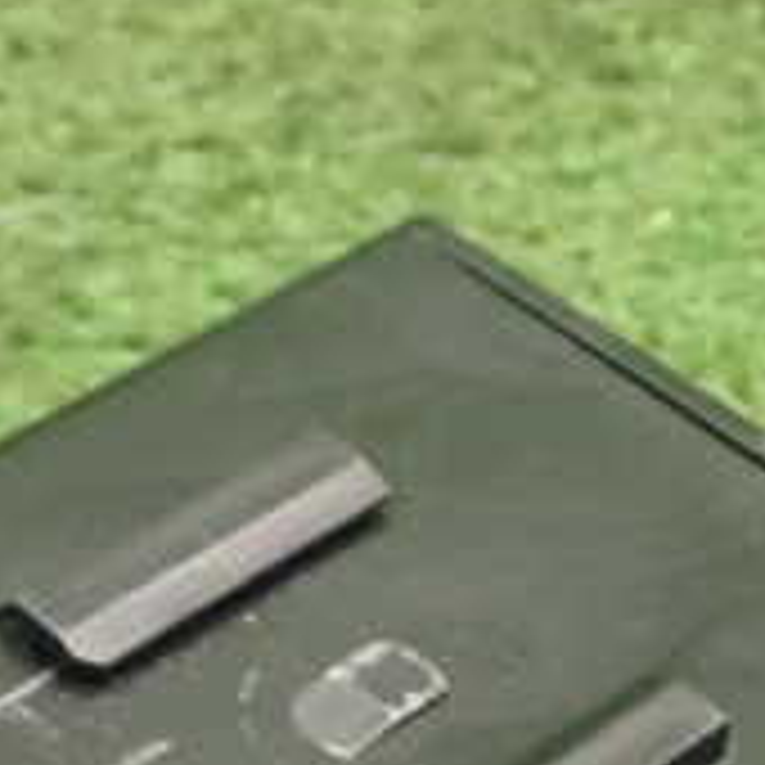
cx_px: 400
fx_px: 3675
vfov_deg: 11.6
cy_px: 950
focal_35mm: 147
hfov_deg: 11.9
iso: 800
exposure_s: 1/40
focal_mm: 8.4
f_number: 3.1
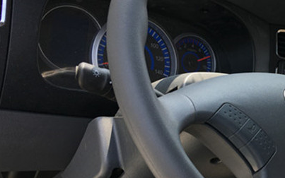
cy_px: 98
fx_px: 513
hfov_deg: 28.9
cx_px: 291
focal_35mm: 66
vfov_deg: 19.7
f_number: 2.2
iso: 25
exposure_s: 1/354
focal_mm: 4.15
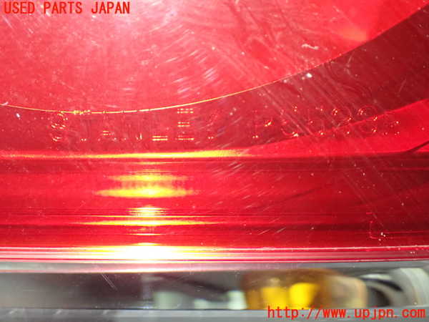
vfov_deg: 30.9
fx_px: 582
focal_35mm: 47
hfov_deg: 40.4
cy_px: 161
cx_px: 214
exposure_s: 1/50
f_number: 3.1
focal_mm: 8.4
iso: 1250
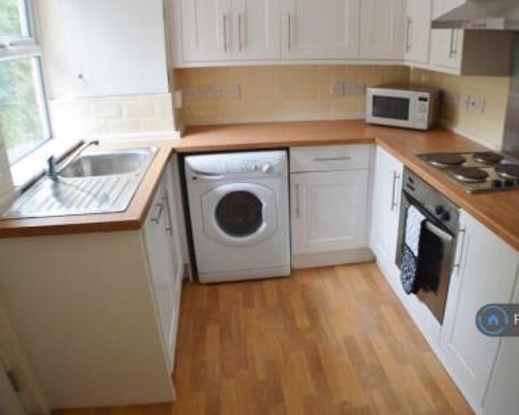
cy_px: 201
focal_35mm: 35
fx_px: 537
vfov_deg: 42.2
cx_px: 310
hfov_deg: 51.2
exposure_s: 1/80
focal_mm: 20
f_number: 4
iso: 400
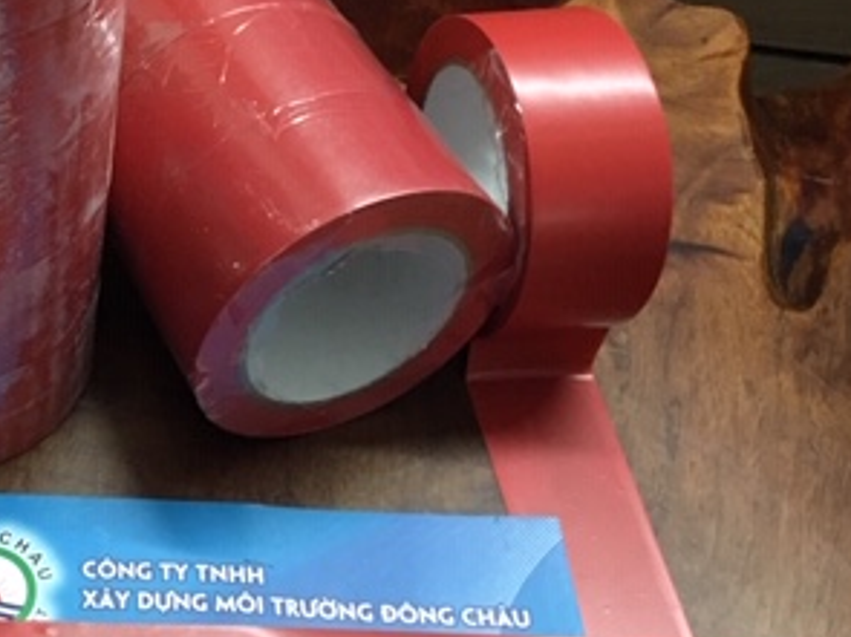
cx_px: 52
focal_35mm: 63
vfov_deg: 23.0
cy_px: 144
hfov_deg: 29.2
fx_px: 1548
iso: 125
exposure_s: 1/8
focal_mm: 4.15
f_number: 2.2
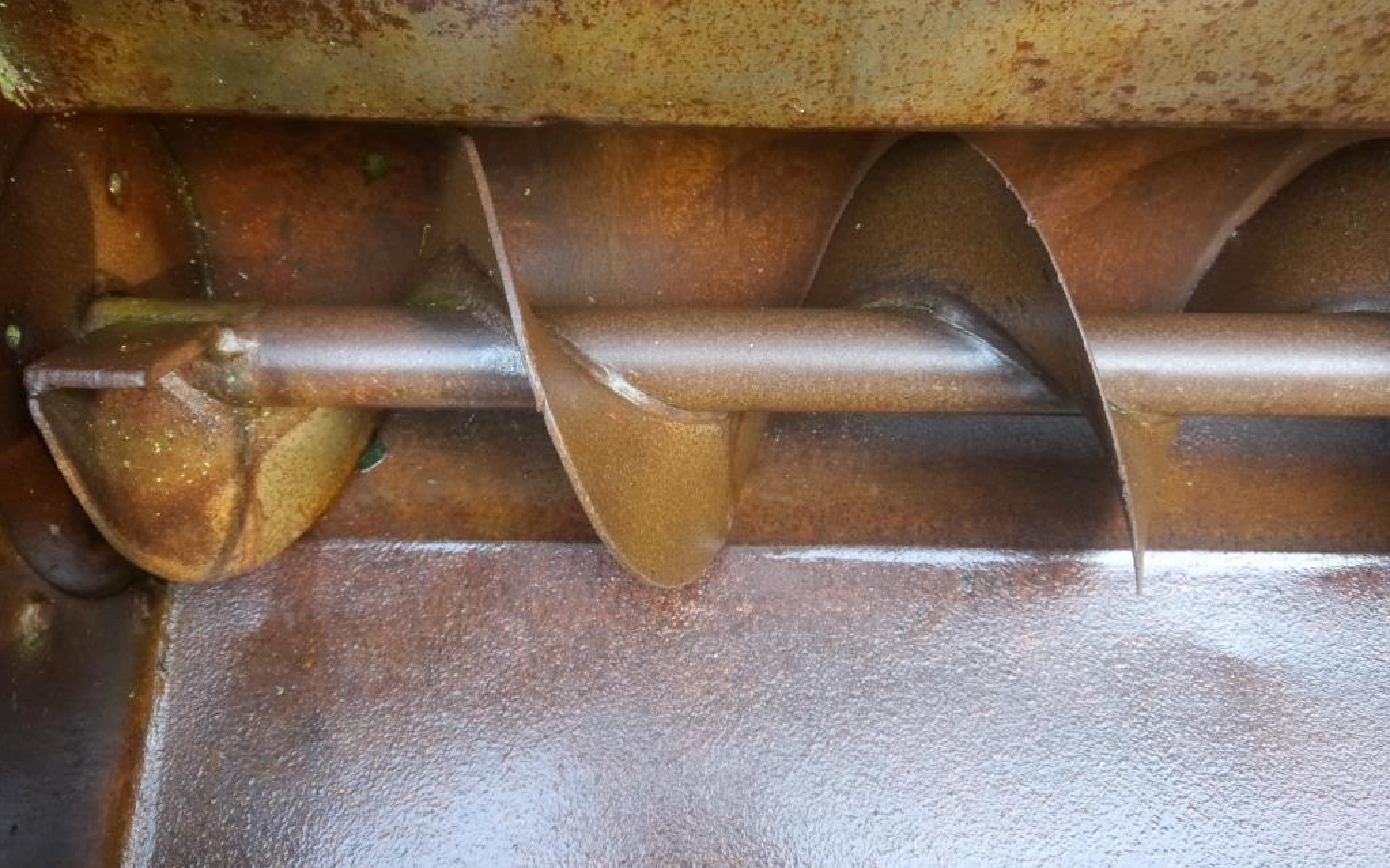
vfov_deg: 37.1
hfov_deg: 56.7
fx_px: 1288
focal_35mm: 34
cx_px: 695
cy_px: 358
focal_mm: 16
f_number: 3.8
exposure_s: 1/60
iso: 1600
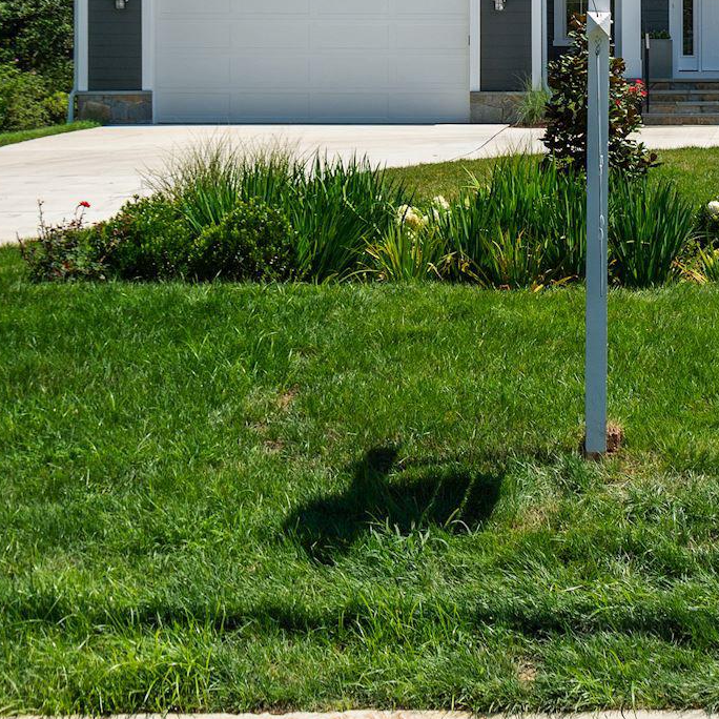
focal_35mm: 82
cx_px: 633
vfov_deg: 20.6
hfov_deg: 20.7
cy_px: 36
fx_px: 1927
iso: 200
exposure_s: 1/400
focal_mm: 22
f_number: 8
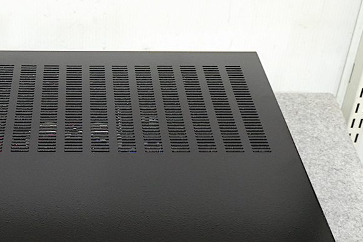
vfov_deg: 19.5
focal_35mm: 69
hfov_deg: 28.6
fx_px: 696
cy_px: 202
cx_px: 69
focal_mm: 7.2
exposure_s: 1/10
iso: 200
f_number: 3.8
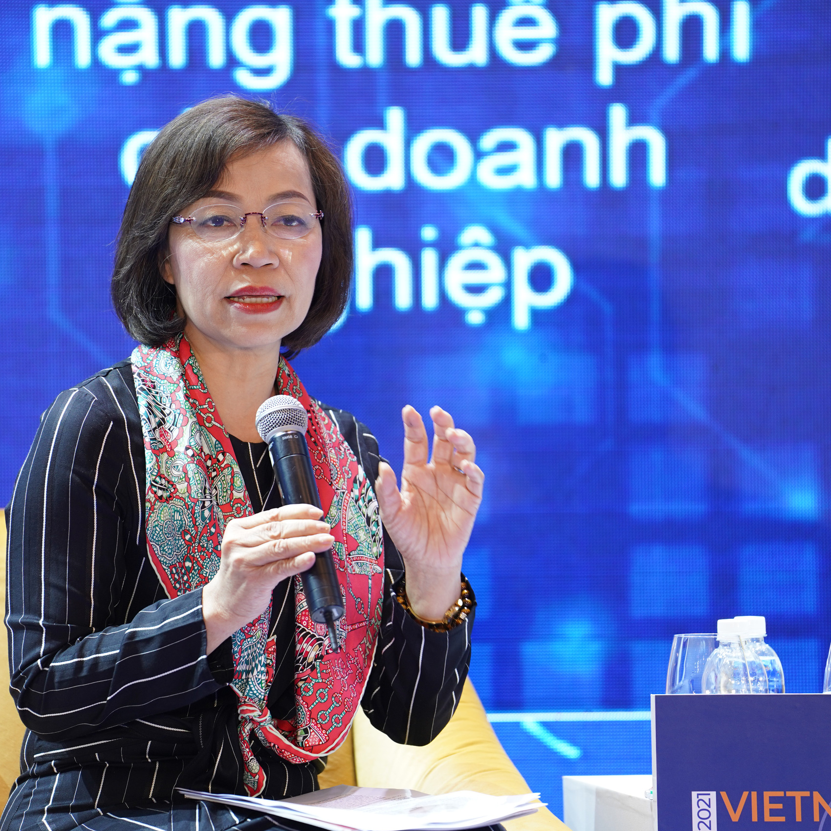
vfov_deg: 6.8
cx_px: 309
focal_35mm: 256
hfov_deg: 6.8
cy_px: 415
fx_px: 6953
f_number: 3.2
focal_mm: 200
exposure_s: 1/80
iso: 400
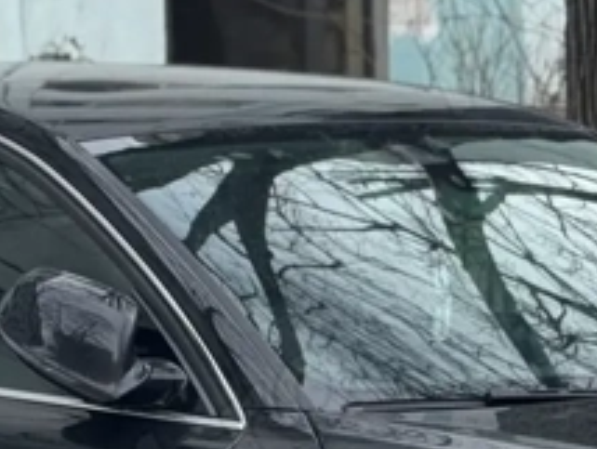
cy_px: 619
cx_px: 377
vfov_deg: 6.6
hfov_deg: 8.8
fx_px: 3868
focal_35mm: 224
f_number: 1.78
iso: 64
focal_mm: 6.76
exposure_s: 1/939
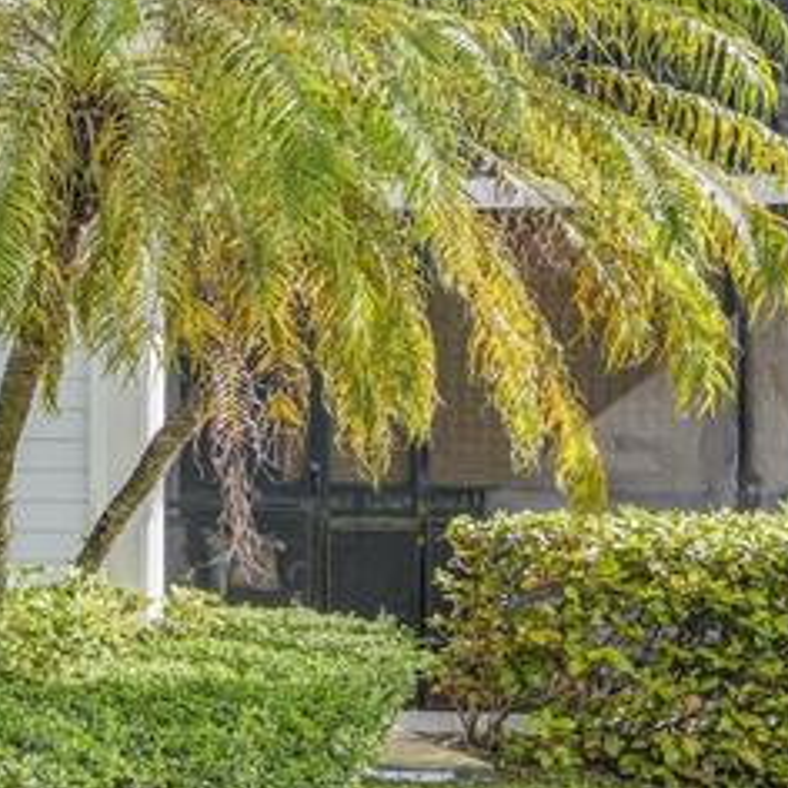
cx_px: -451
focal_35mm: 46
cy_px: 462
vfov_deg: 36.7
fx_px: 1185
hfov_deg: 25.4
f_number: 8
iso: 200
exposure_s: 1/500
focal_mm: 16
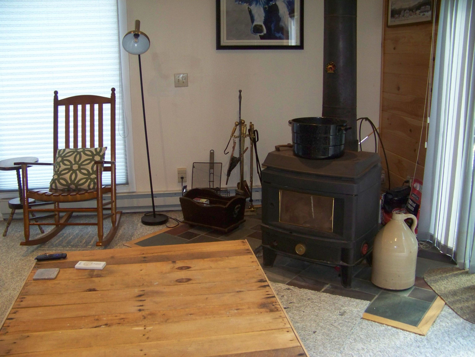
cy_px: 178
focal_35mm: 36
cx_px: 238
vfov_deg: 39.7
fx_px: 494
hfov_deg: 51.4
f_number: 2.8
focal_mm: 5.85
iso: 200
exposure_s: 1/30
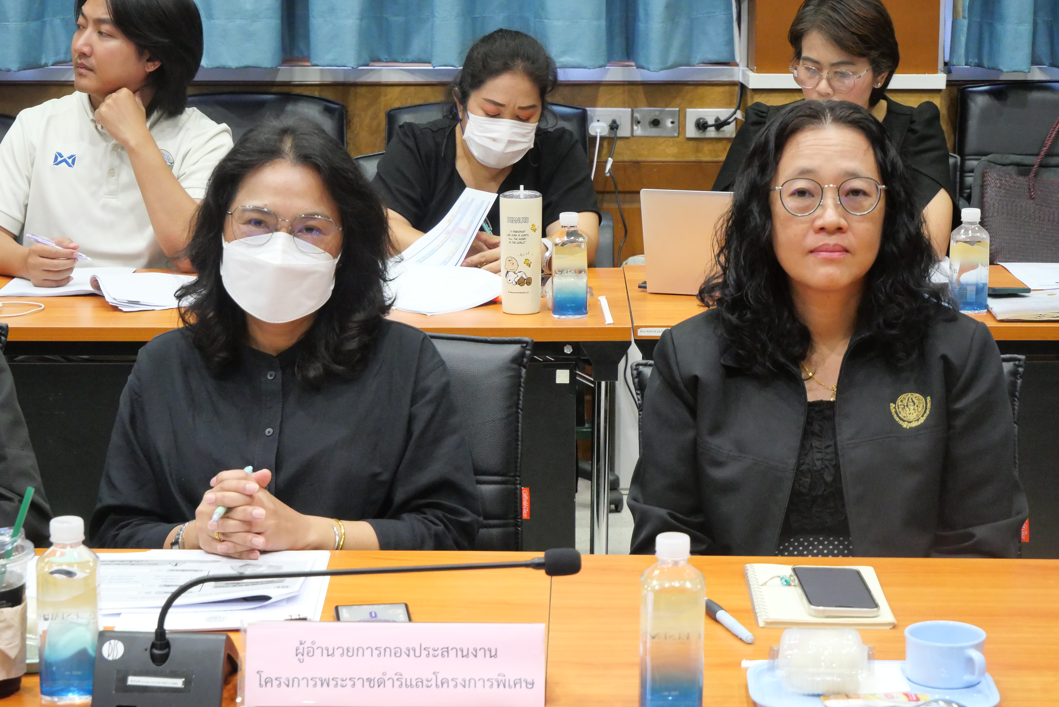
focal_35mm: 89
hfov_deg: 22.9
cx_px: 530
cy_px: 354
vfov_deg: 15.4
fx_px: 2620
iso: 3200
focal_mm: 43
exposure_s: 1/50
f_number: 5.6
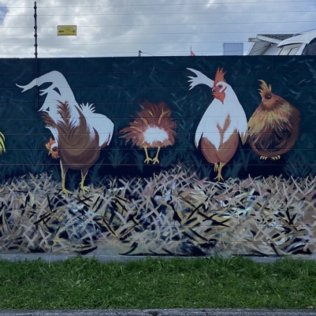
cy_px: 136
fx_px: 403
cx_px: 58
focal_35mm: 39
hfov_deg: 40.8
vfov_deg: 42.7
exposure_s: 1/3401
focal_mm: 4.25
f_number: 1.8
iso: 32
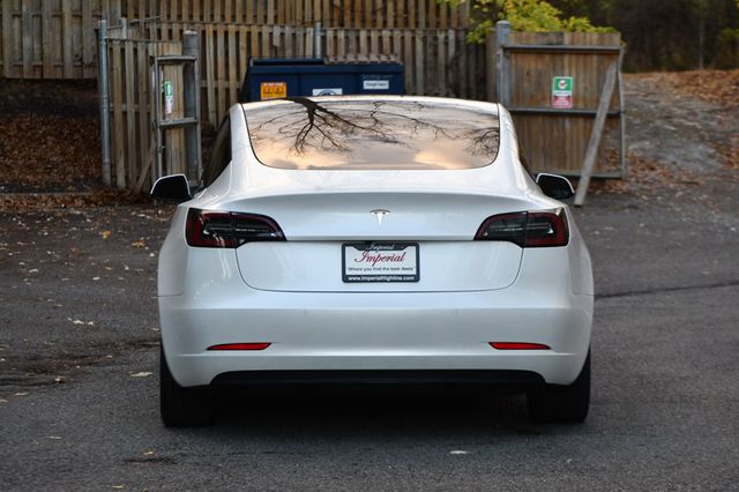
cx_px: 370
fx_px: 2770
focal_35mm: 135
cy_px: 246
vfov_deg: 10.1
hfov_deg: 15.2
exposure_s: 1/250
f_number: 4.8
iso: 720
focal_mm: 90
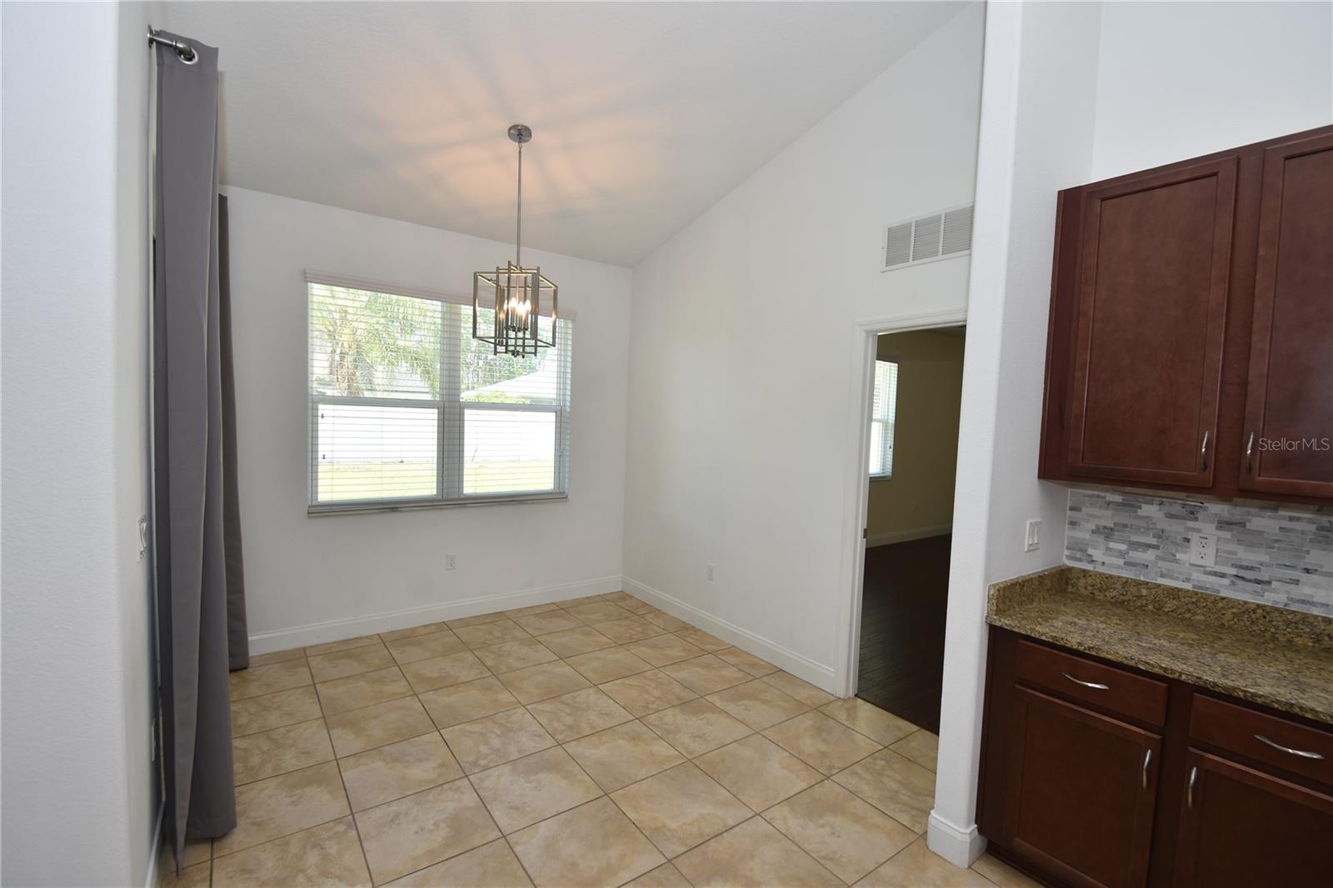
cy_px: 444
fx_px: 555
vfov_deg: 77.3
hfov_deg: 100.4
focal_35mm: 15
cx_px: 666
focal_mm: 10
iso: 200
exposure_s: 1/80
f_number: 4.5
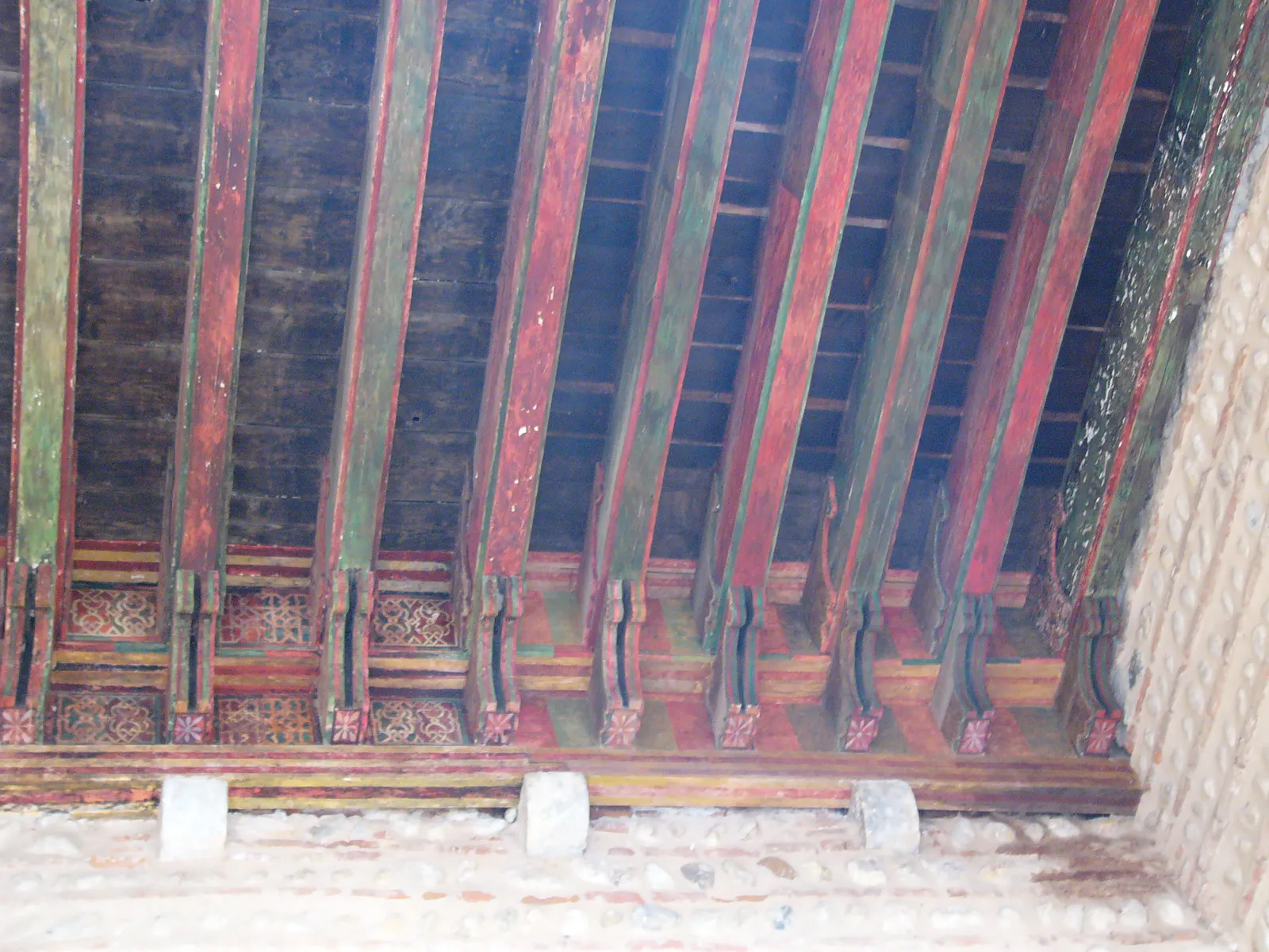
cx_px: 634
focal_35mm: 57
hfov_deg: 33.8
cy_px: 476
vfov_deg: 25.7
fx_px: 2090
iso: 200
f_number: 2.8
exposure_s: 1/6
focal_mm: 9.4
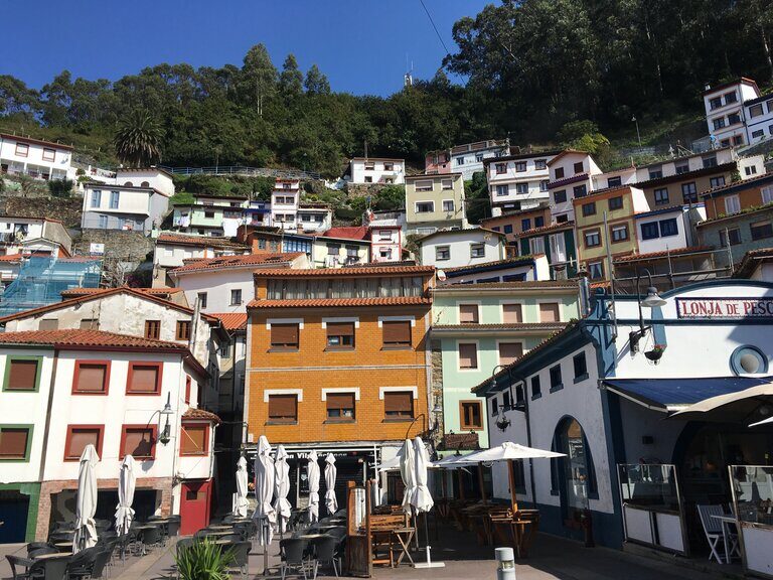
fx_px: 648
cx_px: 386
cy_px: 290
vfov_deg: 48.2
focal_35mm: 29
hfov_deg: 61.7
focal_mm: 4.15
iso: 25
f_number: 2.2
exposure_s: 1/2404
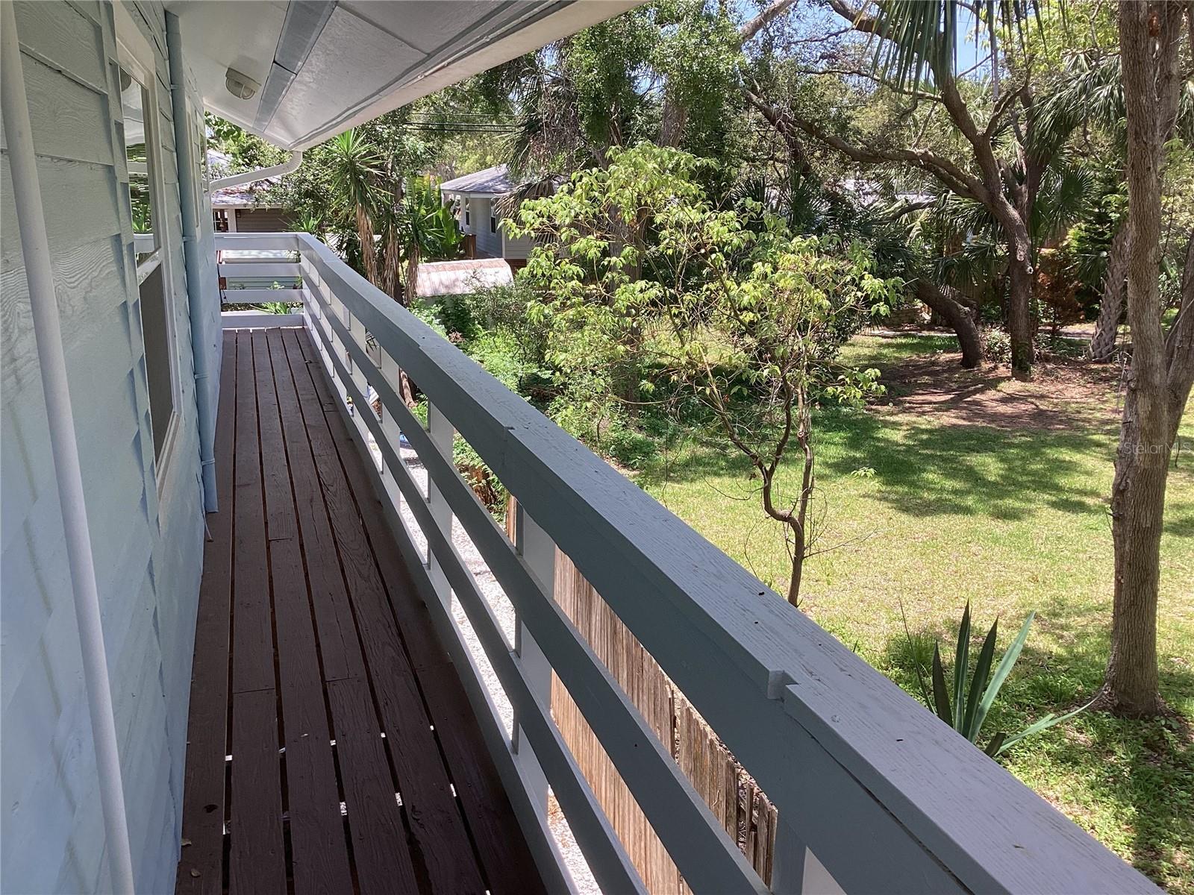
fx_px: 1069
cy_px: 448
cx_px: 597
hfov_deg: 58.4
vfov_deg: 45.4
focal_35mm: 31
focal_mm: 3.3
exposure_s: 1/223
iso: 25
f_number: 2.4
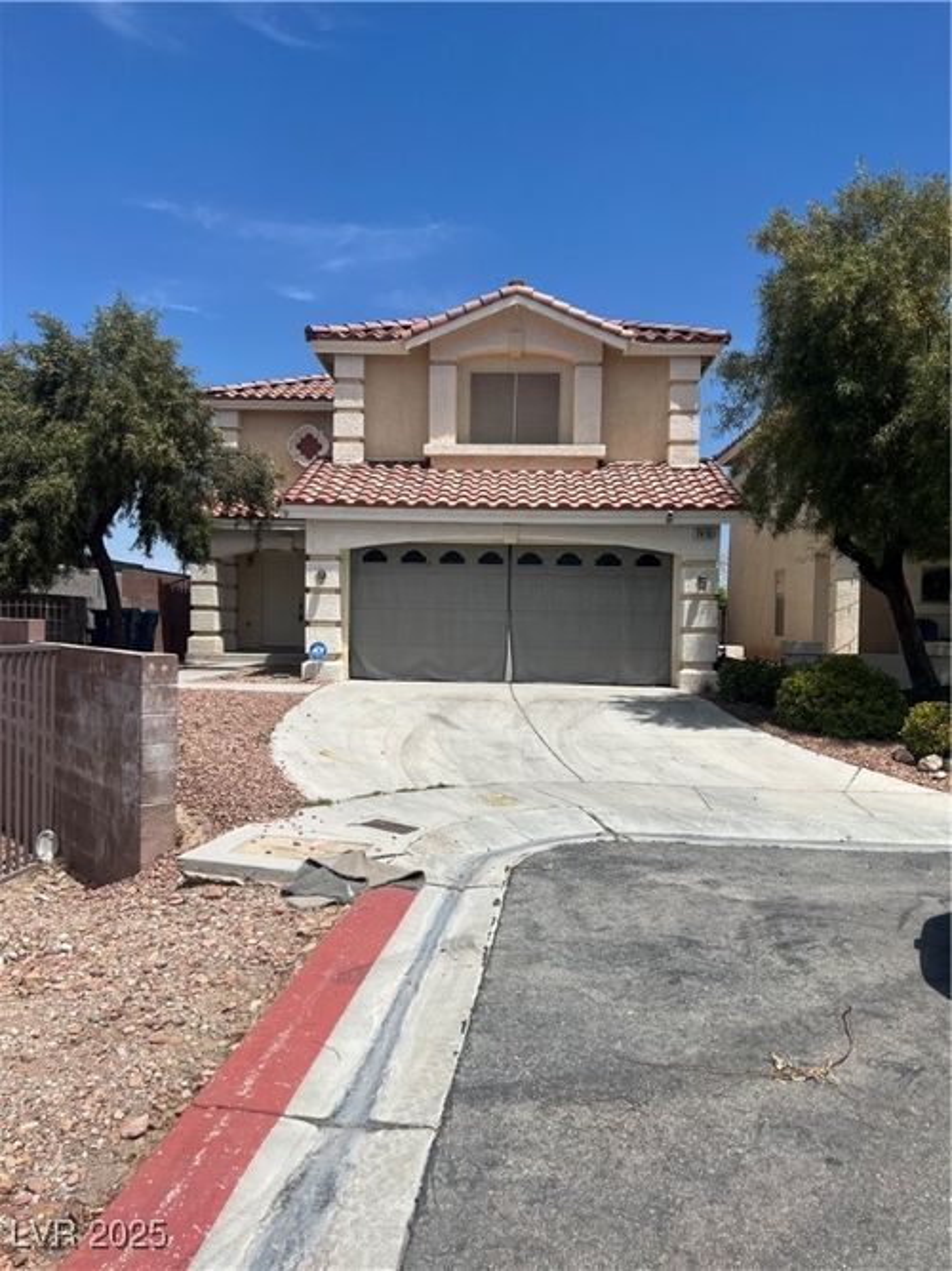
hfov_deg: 53.0
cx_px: 476
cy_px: 636
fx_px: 954
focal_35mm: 26
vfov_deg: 67.3
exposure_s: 1/8000
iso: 50
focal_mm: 5.7
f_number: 1.5
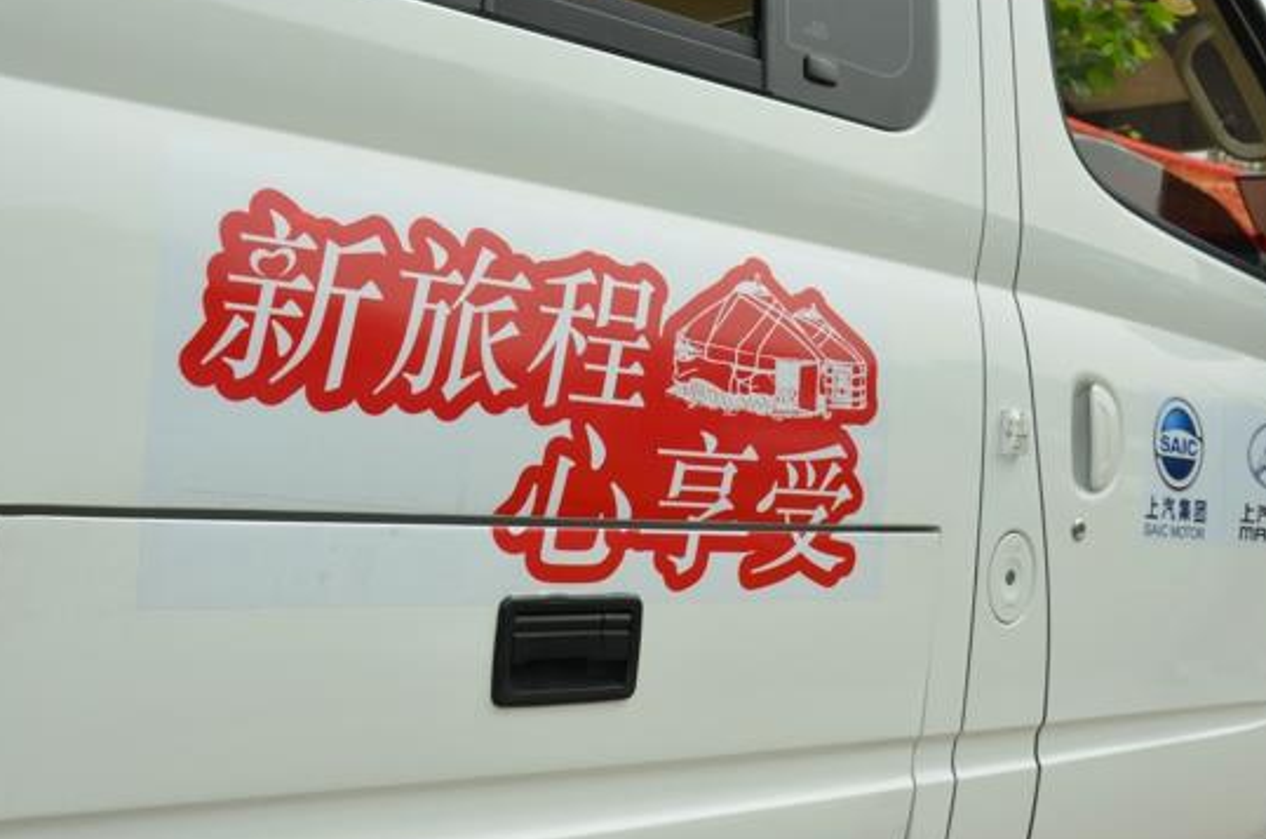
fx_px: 1640
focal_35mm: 47
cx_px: 813
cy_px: 361
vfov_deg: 28.6
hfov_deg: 41.8
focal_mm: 21
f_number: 9
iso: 100
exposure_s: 1/320
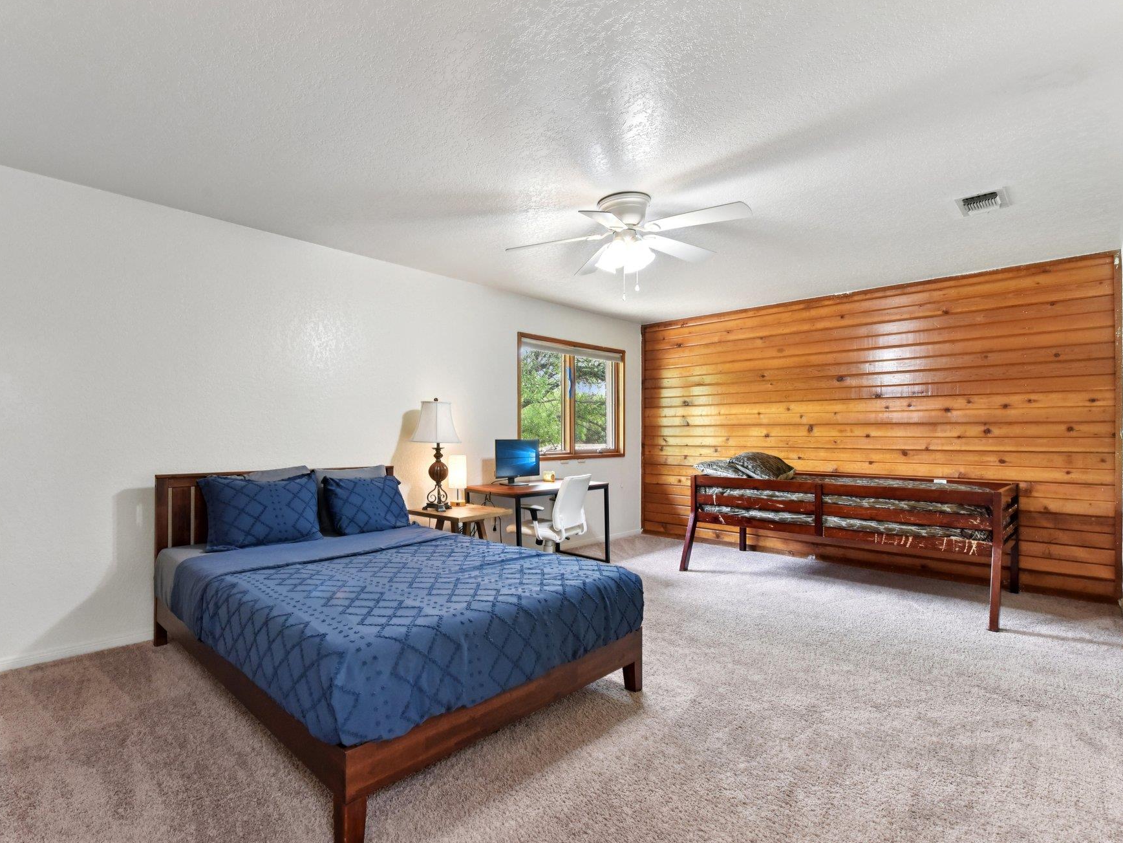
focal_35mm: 17
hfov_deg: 90.4
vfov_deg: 74.7
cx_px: 478
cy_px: 423
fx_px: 552
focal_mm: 15
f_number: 8
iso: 1000
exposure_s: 1/15
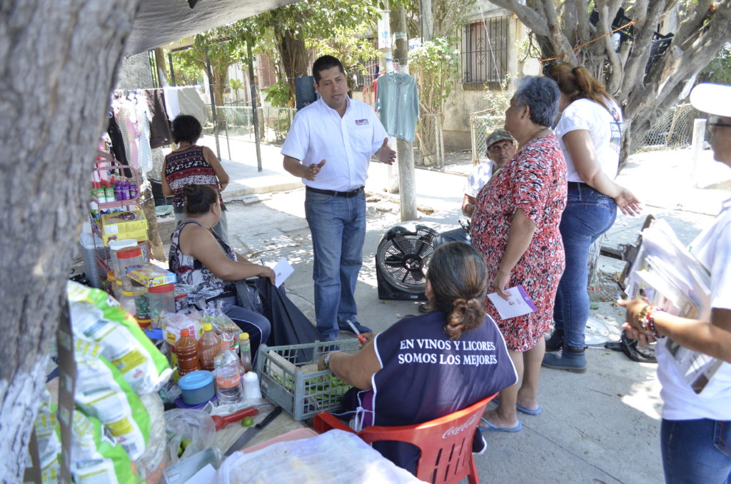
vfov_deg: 47.7
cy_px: 242
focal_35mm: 27
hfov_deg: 67.5
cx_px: 366
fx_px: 547
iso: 800
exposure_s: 1/500
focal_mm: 18
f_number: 4.5
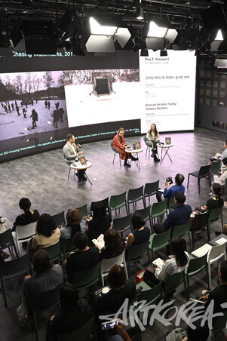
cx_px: 173
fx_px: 301
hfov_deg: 40.1
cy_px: 167
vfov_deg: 59.1
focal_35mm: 32
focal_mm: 20.5
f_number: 6.7
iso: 1250
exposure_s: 1/60
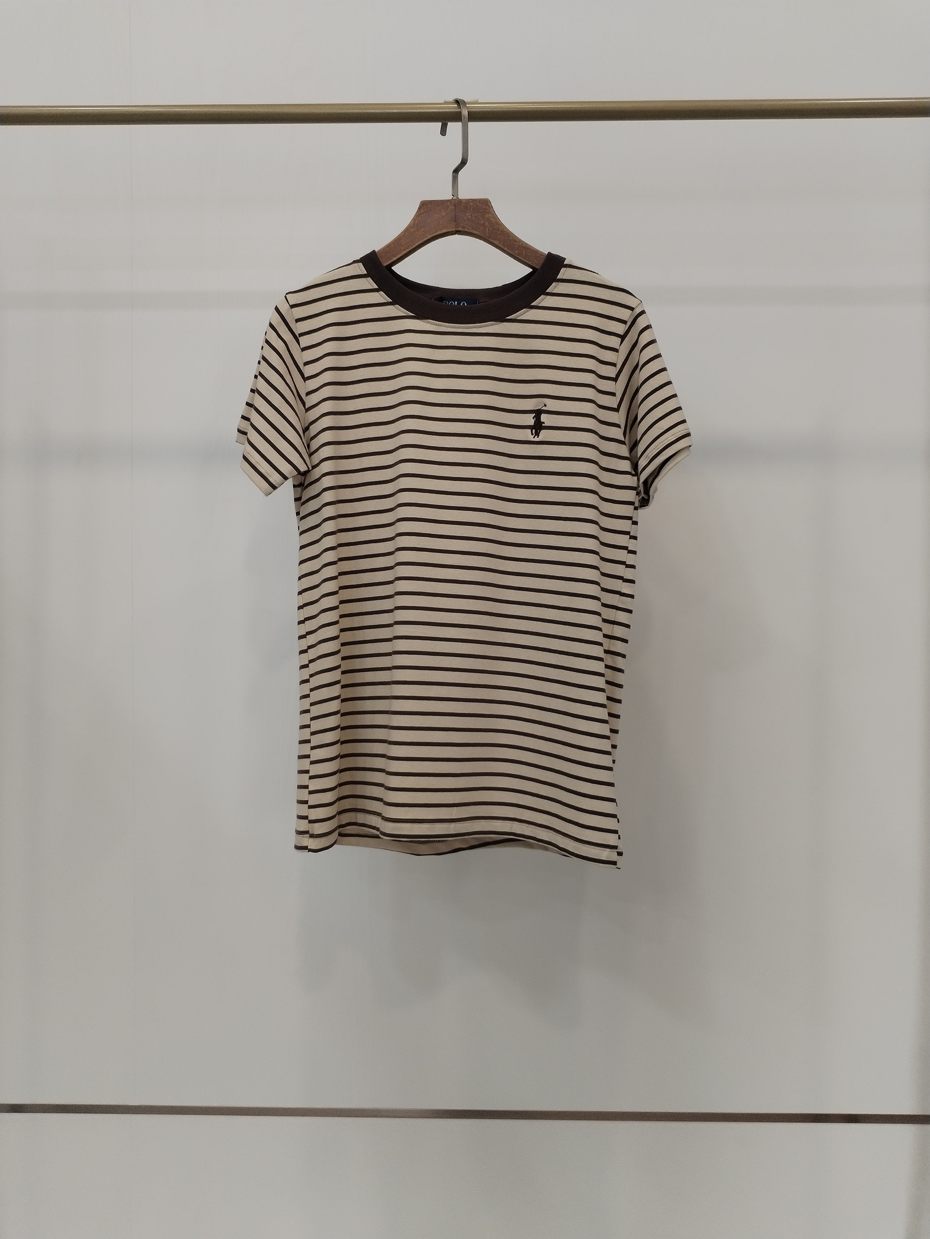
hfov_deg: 48.2
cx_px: 465
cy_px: 620
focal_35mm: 29
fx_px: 1039
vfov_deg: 61.7
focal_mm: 4.75
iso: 170
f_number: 1.8
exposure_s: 1/60
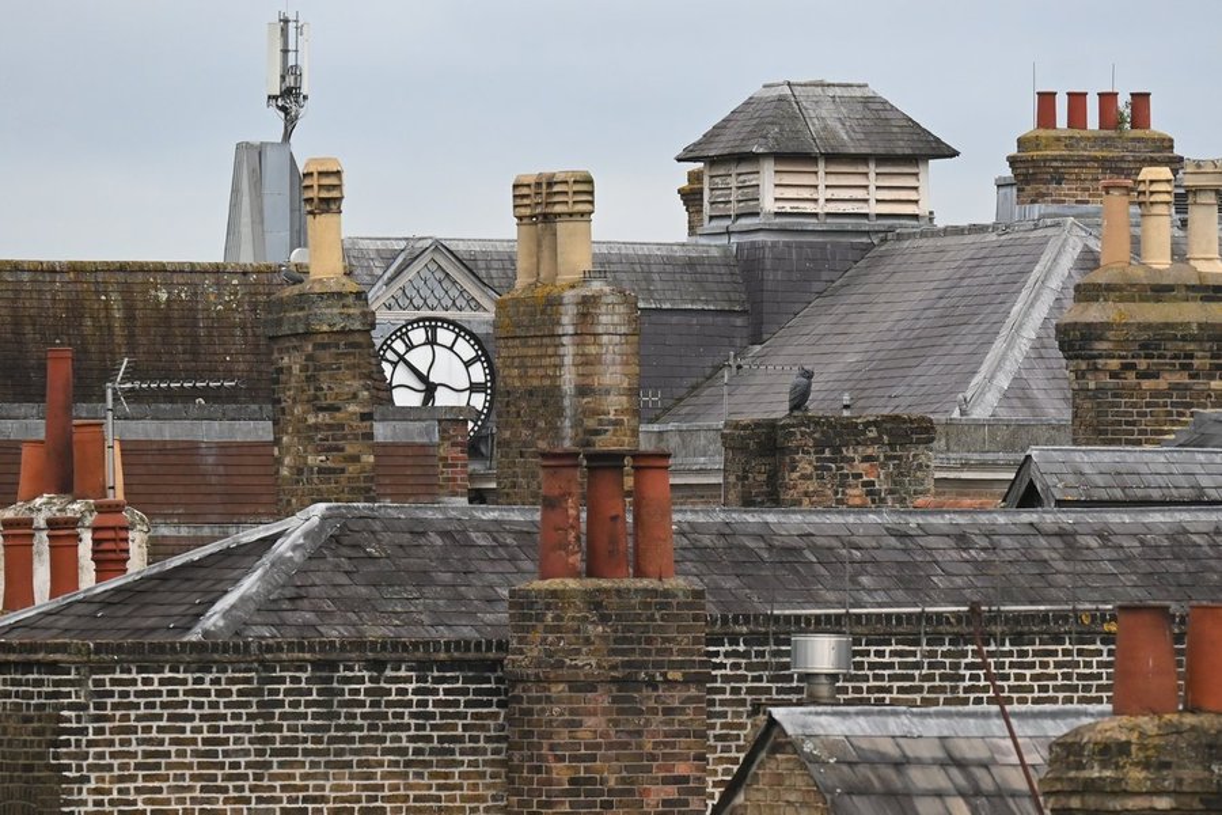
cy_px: 408
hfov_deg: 10.2
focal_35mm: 202
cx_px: 611
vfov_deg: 6.8
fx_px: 6873
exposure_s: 1/500
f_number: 5.3
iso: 1100
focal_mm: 135
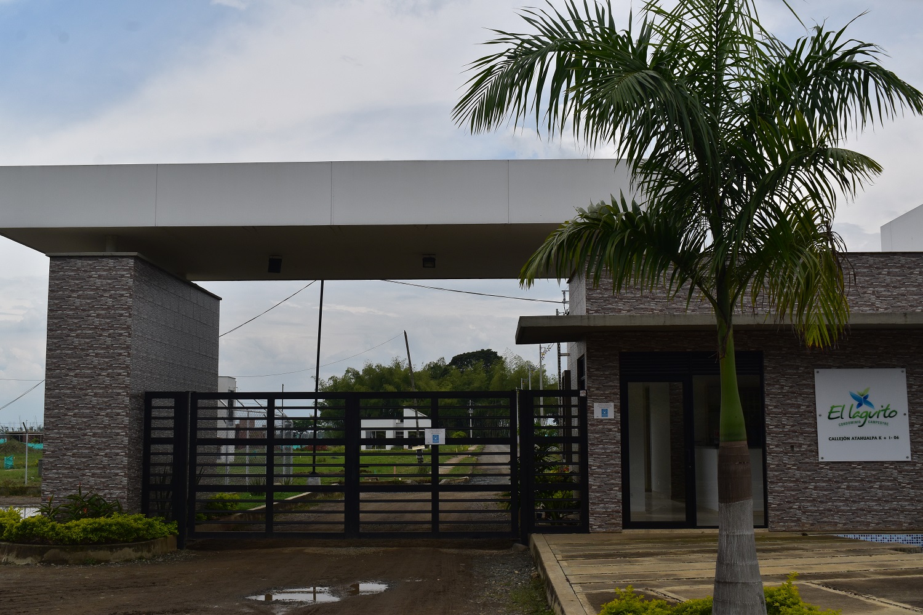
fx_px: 1115
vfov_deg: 30.8
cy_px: 308
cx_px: 462
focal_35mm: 44
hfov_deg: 45.0
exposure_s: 1/500
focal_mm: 29
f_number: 11
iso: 250
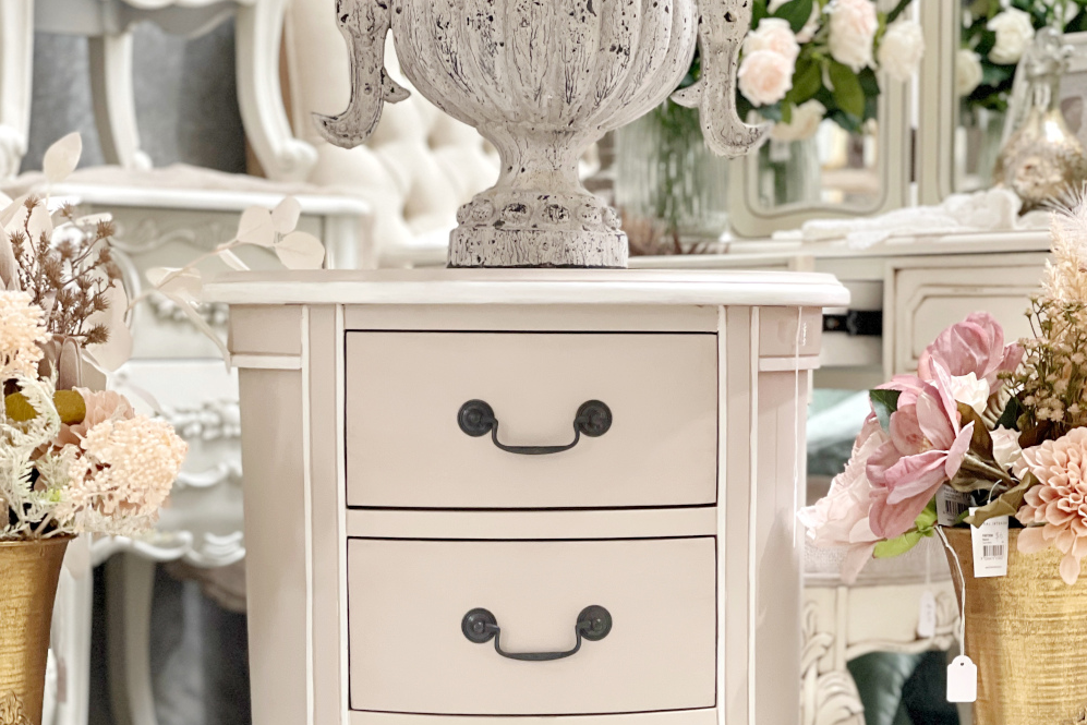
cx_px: 544
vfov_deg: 15.2
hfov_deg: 22.9
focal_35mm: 89
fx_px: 2688
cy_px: 645
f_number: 2.2
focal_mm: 7.5
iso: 250
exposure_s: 1/95
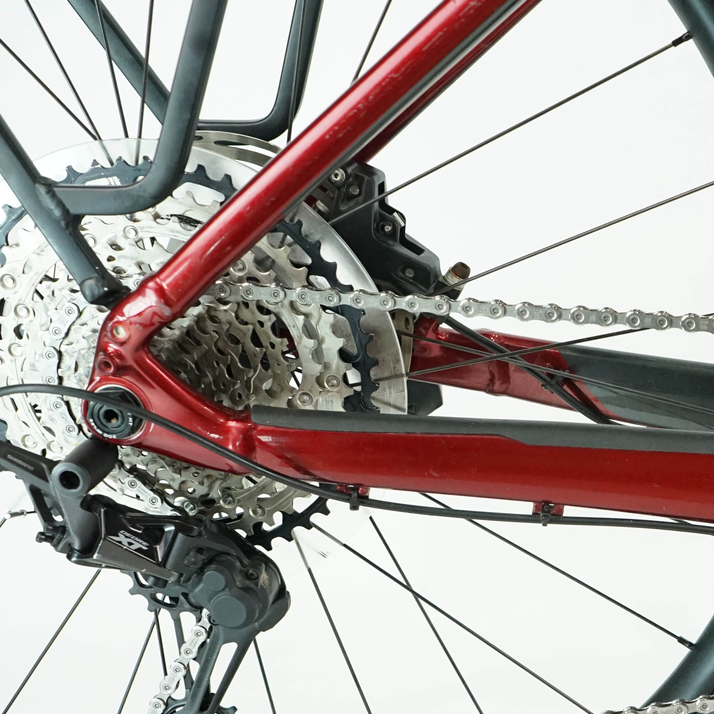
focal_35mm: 64
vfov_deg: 26.8
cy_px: 467
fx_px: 1494
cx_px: 742
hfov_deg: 25.3
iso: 3200
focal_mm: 32
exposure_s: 1/200
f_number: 6.3
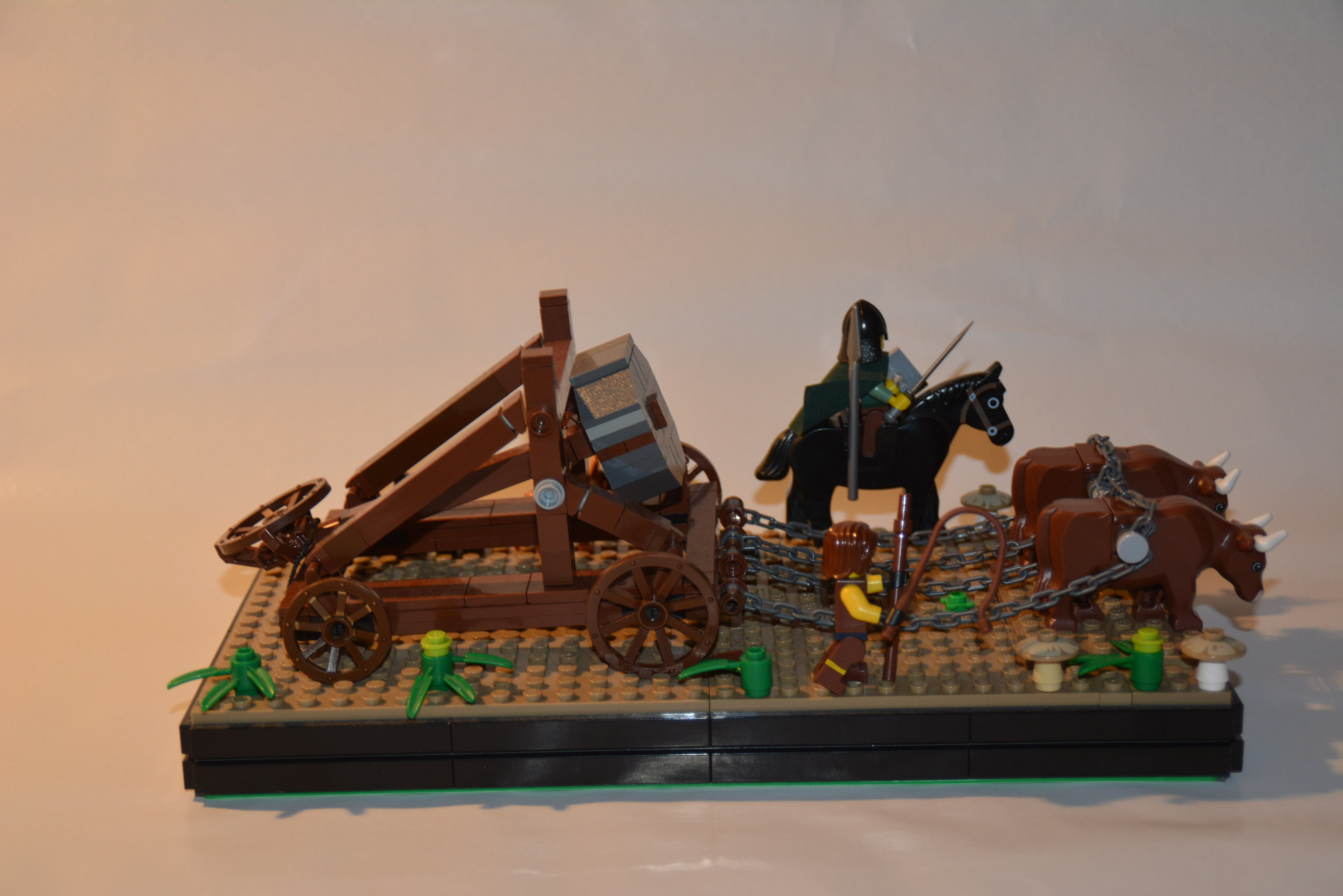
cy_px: 448
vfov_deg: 21.6
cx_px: 672
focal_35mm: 63
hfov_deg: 31.9
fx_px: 2351
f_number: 4.5
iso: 500
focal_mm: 42
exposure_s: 1/60
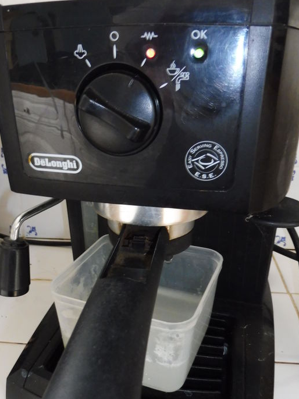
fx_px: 403
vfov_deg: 52.6
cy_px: 219
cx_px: 120
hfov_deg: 40.5
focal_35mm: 35
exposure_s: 1/8
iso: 400
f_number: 3.3
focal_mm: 4.3
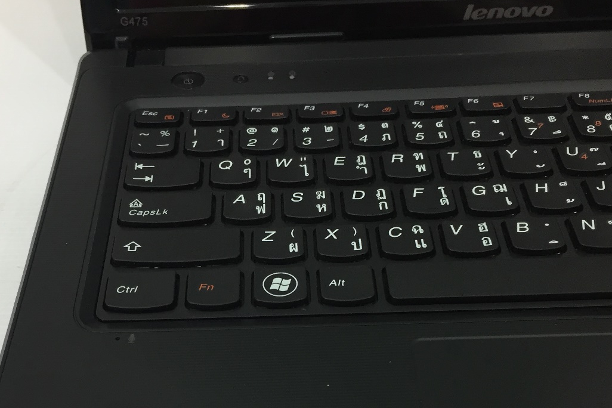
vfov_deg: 27.4
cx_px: 253
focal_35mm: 48
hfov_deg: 41.0
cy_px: 334
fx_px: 816
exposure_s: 1/33
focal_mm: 4.15
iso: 100
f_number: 2.2
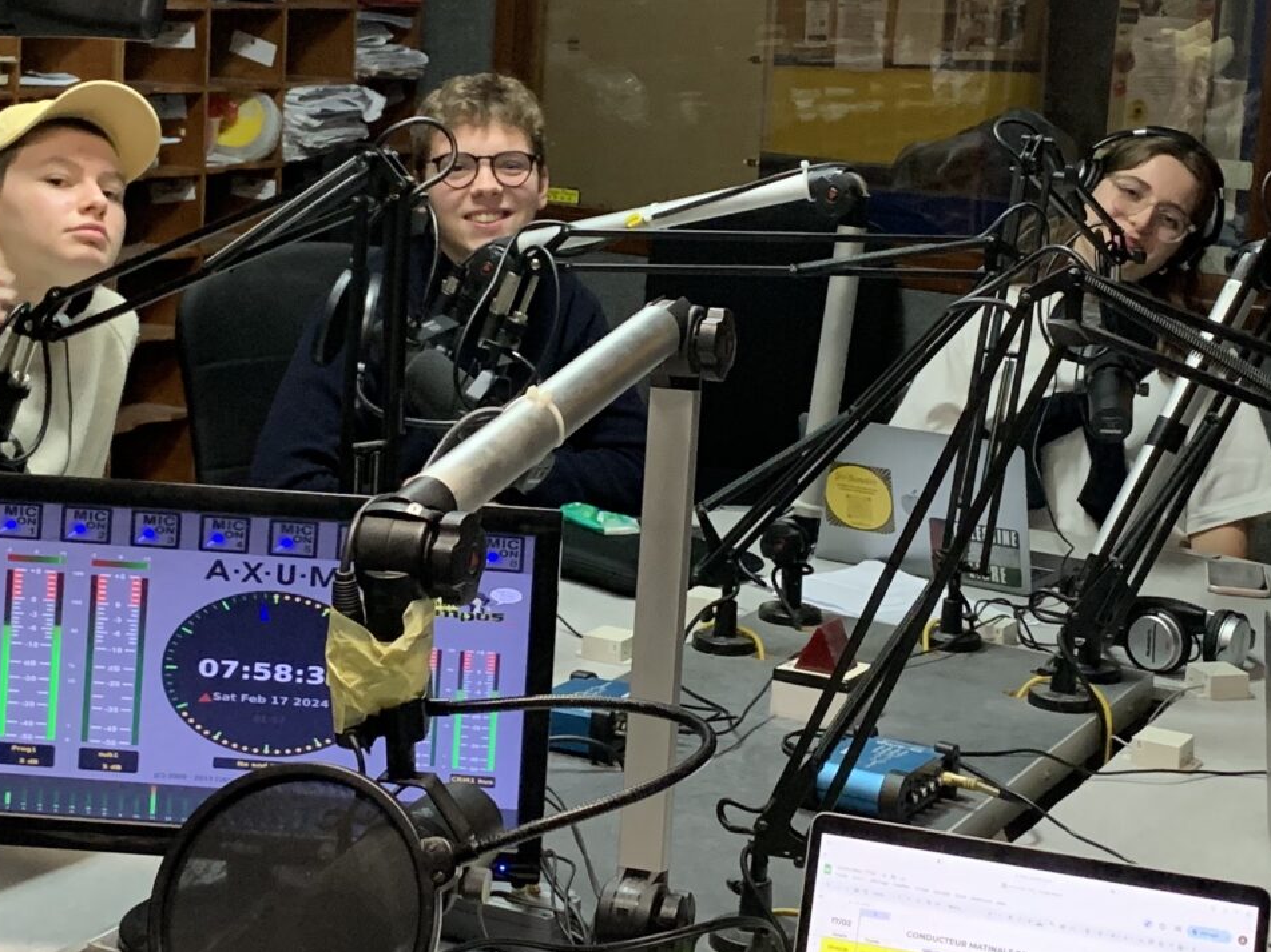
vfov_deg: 21.0
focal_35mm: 70
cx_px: 646
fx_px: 2570
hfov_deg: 27.8
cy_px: 382
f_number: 1.8
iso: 320
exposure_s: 1/33
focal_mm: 4.25
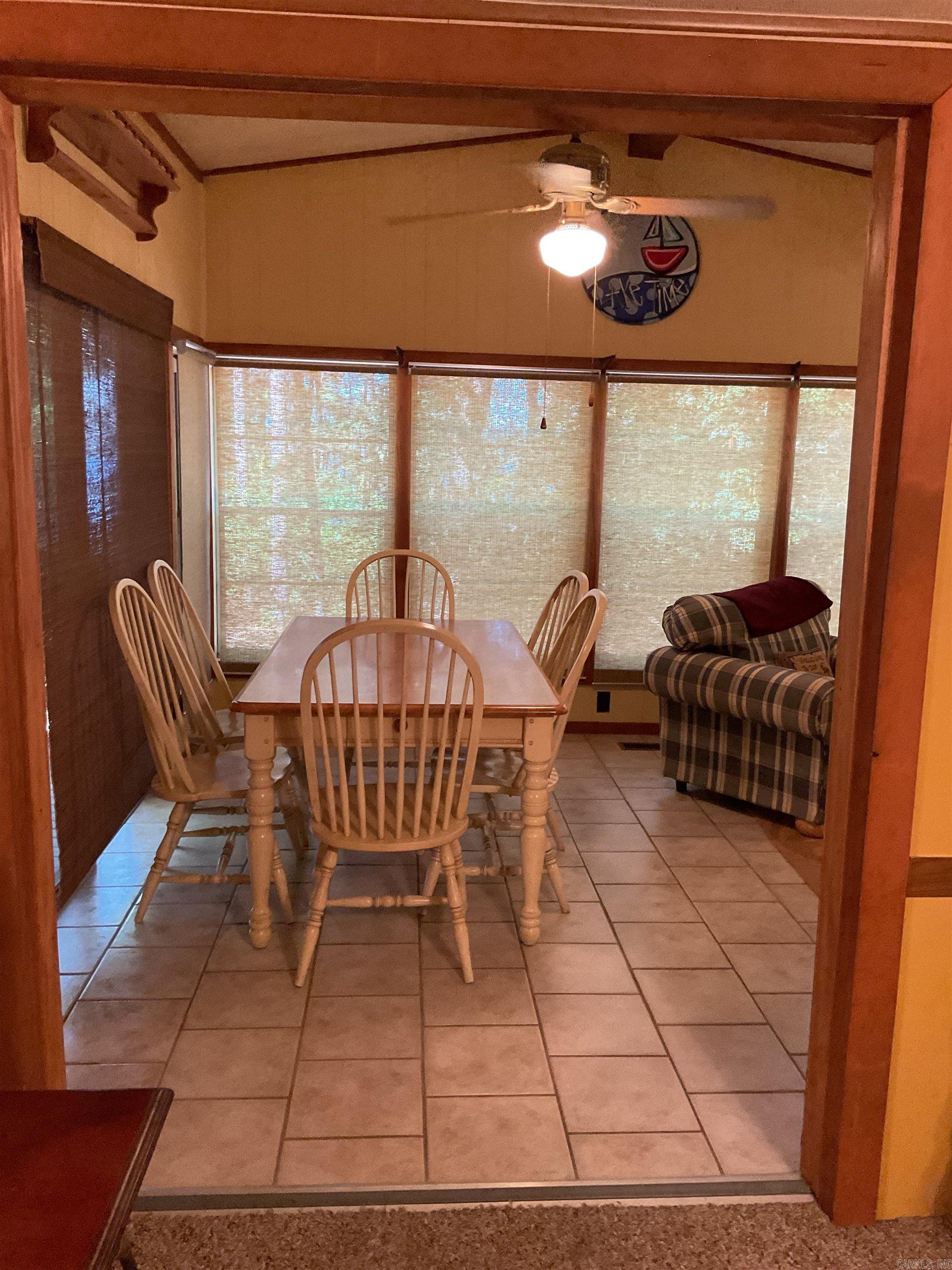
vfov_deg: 61.7
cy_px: 635
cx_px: 476
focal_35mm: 29
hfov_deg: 48.2
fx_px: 1063
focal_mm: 3
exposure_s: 1/60
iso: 250
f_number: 1.8
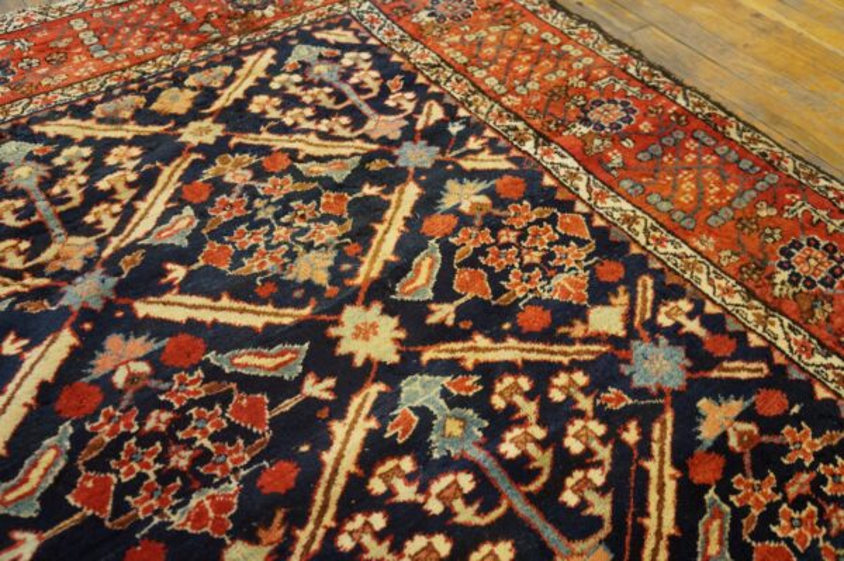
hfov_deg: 59.5
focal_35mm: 32
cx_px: 422
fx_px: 738
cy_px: 280
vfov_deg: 41.6
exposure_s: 1/60
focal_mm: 21
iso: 800
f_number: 4
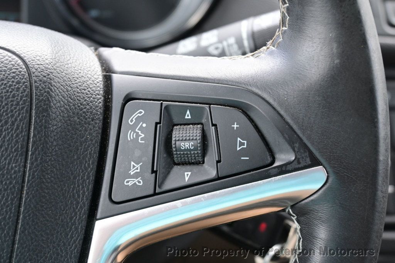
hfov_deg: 33.4
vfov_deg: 22.6
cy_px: 132
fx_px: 658
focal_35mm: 60
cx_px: 198
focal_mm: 40
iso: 500
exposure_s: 1/60
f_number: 5.6
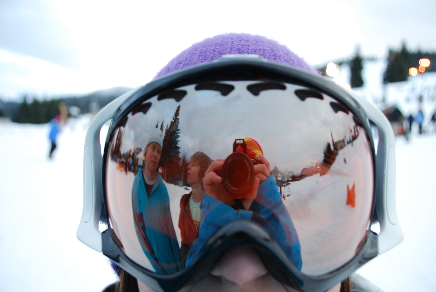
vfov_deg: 48.0
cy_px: 146
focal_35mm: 27
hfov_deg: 67.3
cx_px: 218
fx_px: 327
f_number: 4
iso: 200
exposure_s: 1/60
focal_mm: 18
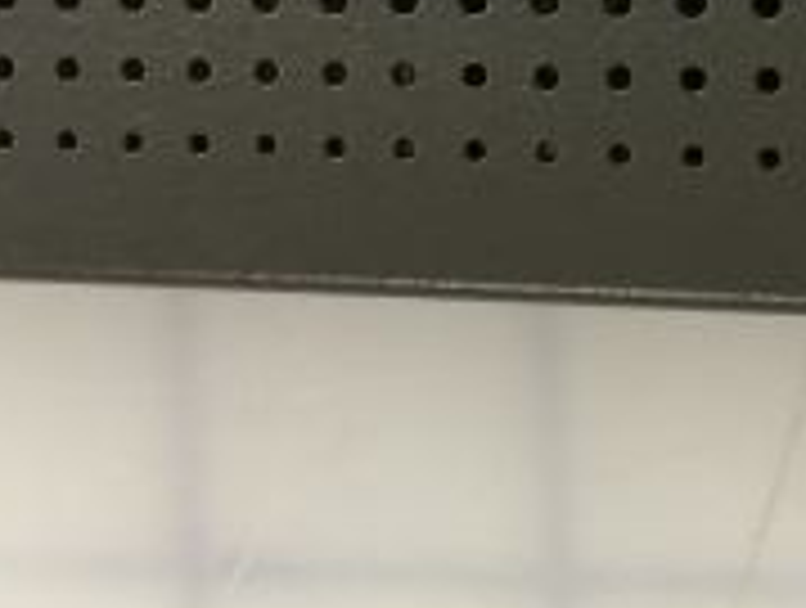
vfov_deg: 14.5
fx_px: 2263
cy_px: -230
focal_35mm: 97
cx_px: 576
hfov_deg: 20.1
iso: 50
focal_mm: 4.15
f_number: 2.2
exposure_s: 1/15
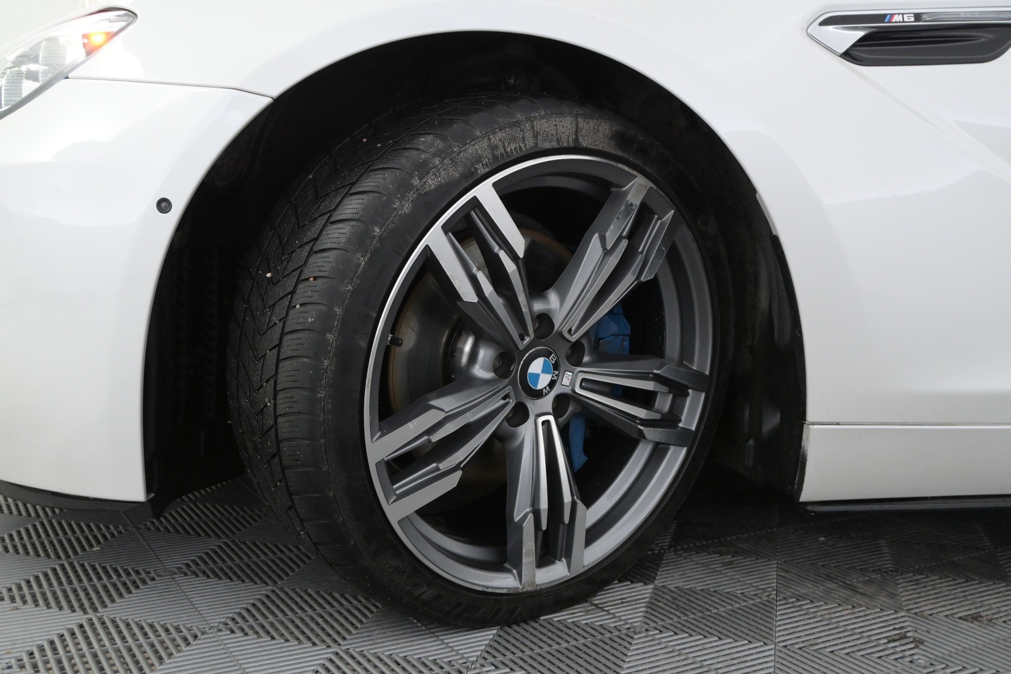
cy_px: 337
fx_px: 1032
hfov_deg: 52.2
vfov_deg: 36.2
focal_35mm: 37
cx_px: 506
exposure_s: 1/100
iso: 2500
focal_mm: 24.5
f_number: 5
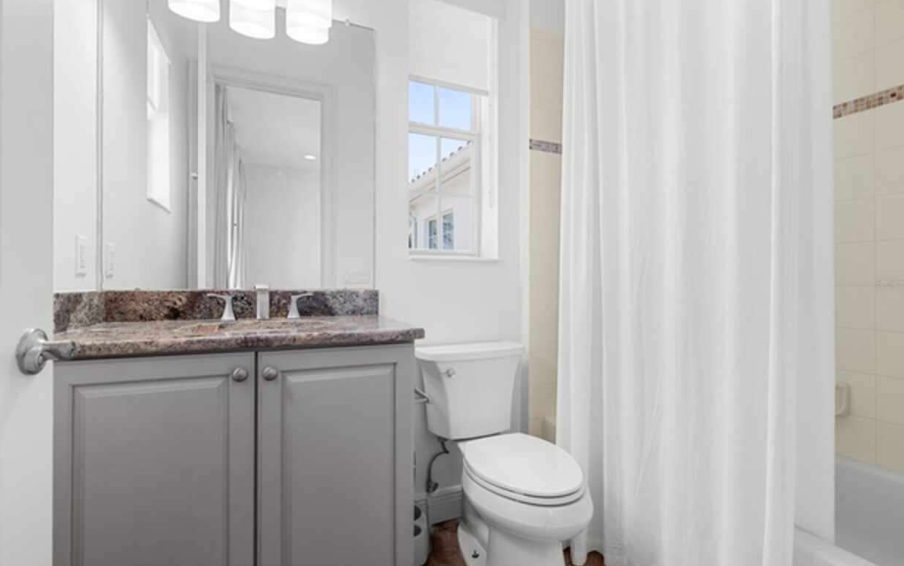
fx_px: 419
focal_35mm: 17
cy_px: 283
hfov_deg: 94.3
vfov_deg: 68.0
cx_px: 457
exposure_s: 1/6
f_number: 9
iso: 250
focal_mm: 16
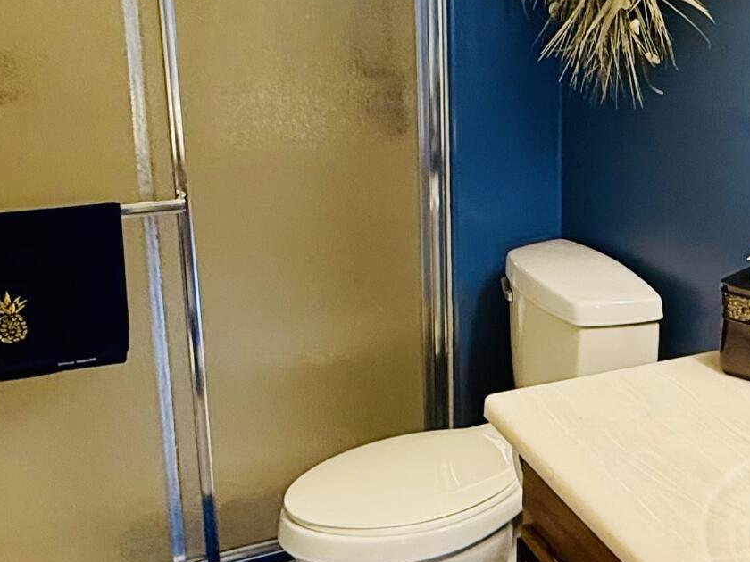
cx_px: 645
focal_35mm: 50
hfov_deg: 36.3
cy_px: 199
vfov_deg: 29.0
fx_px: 1083
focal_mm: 2.22
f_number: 2.2
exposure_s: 1/60
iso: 200
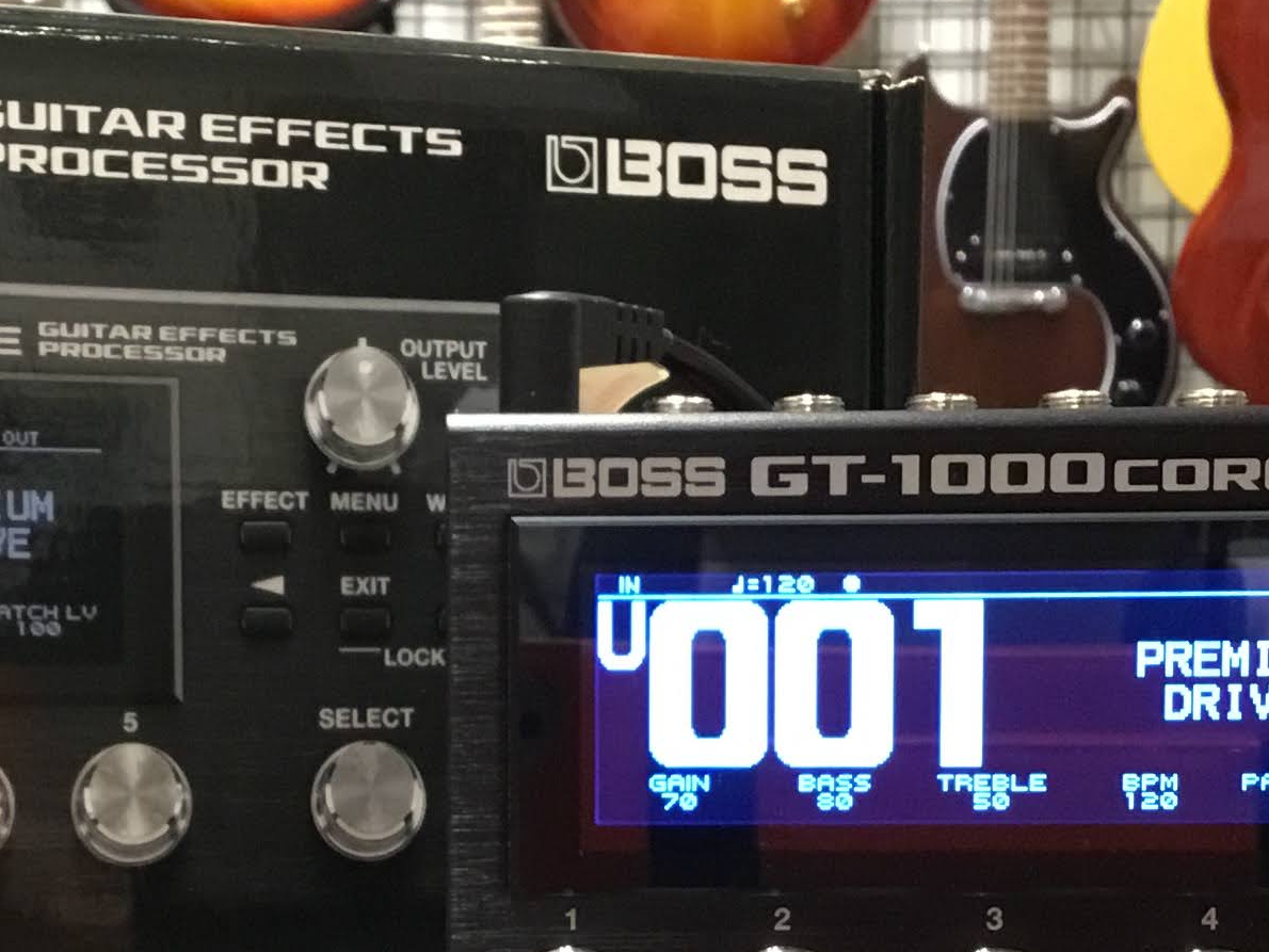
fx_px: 3117
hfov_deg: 22.9
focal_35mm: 85
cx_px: 408
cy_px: 918
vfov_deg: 17.0
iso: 160
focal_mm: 3.3
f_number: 2.4
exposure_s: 1/30
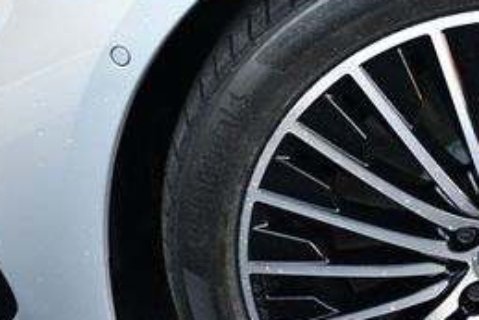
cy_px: 192
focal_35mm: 99
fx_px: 1318
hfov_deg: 19.8
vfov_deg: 13.8
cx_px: 507
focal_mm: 20
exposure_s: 1/250
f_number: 3.5
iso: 640
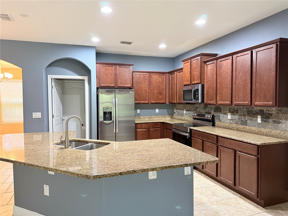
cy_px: 108
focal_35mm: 24
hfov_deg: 71.6
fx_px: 200
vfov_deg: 56.8
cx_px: 144
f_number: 1.78
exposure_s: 1/60
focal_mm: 6.76
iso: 800
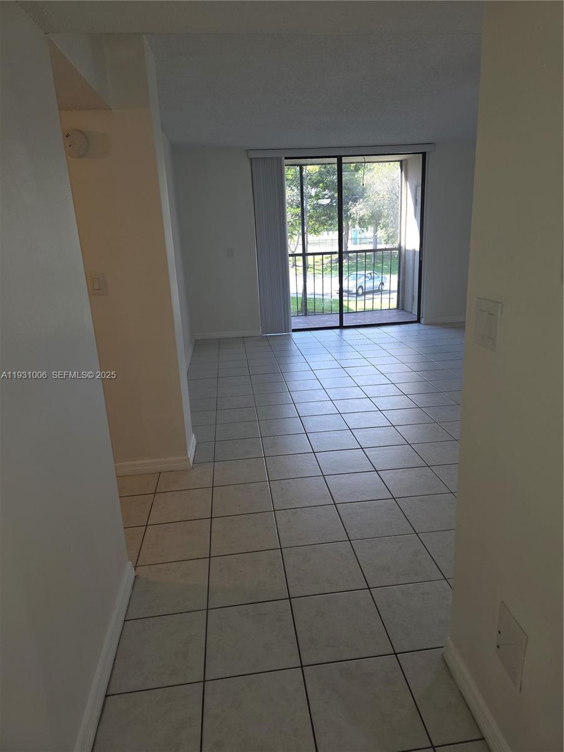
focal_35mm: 23
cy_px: 376
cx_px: 282
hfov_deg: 58.9
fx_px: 500
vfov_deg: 73.9
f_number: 1.7
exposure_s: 1/60
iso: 40
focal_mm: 6.3
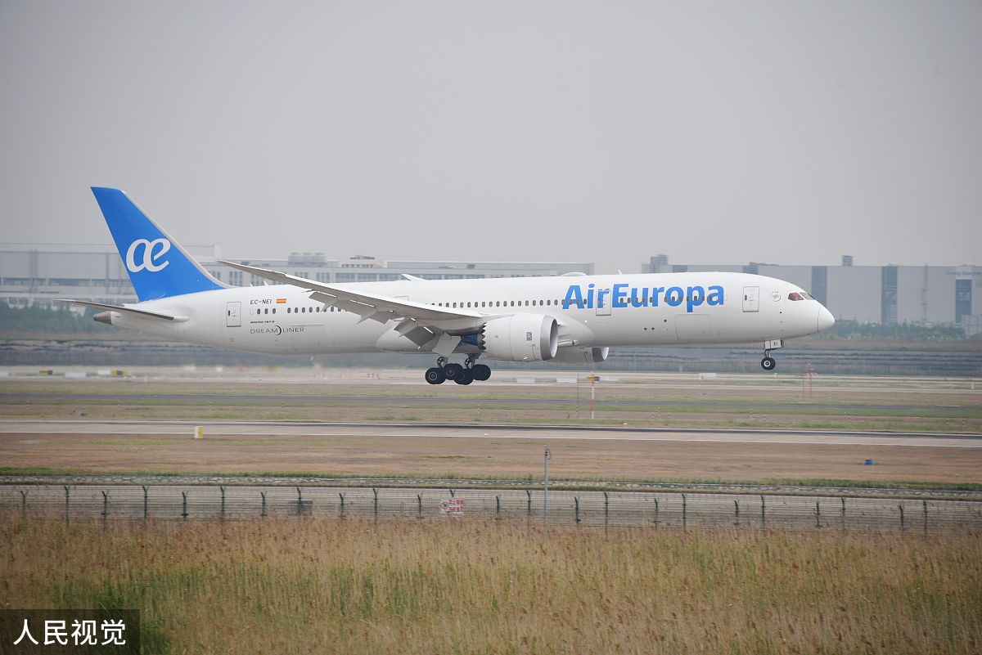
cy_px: 328
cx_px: 491
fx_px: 5730
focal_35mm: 210
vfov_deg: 6.5
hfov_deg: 9.8
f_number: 6.3
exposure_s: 1/400
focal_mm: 210
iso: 320
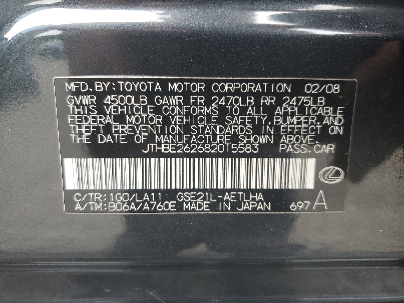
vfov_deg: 53.1
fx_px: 303
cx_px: 202
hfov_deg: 67.3
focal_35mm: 26
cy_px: 152
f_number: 1.5
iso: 51
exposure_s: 1/60.2
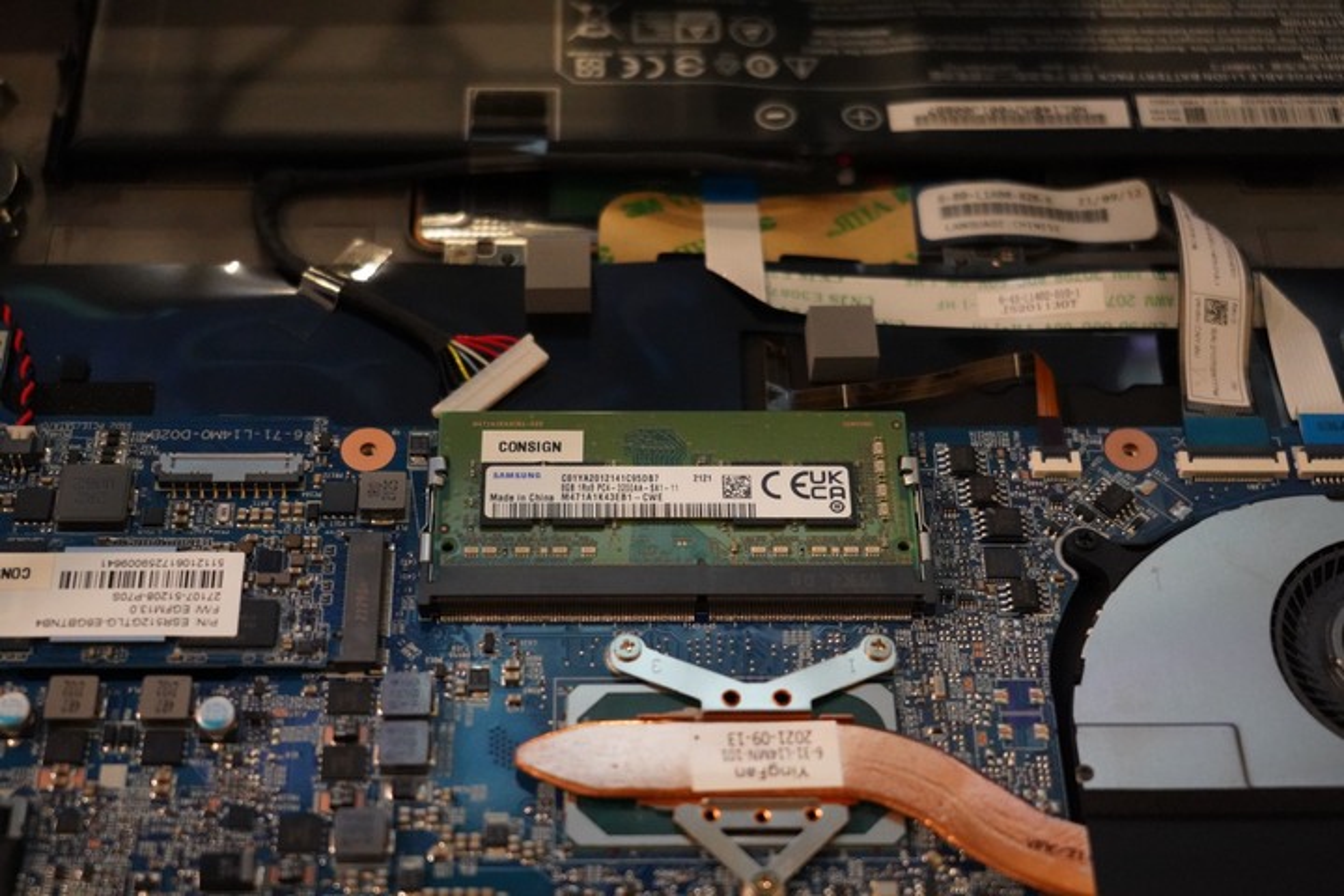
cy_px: 448
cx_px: 672
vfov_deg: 22.6
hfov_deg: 33.4
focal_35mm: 60
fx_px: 2240
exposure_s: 1/100
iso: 12800
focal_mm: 60
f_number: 5.6
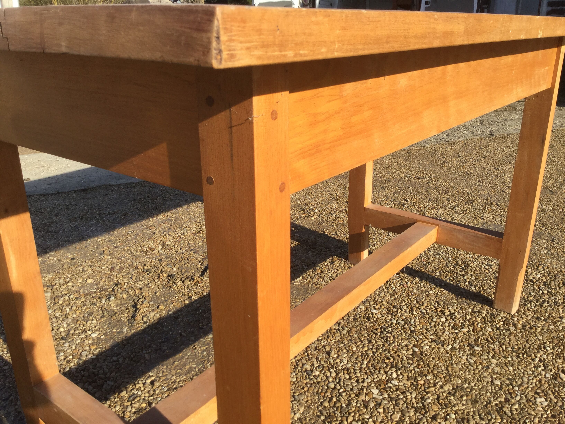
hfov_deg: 58.4
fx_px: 506
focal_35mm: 31
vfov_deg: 45.4
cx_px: 282
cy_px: 212
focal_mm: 3.3
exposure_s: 1/762
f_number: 2.4
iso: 25
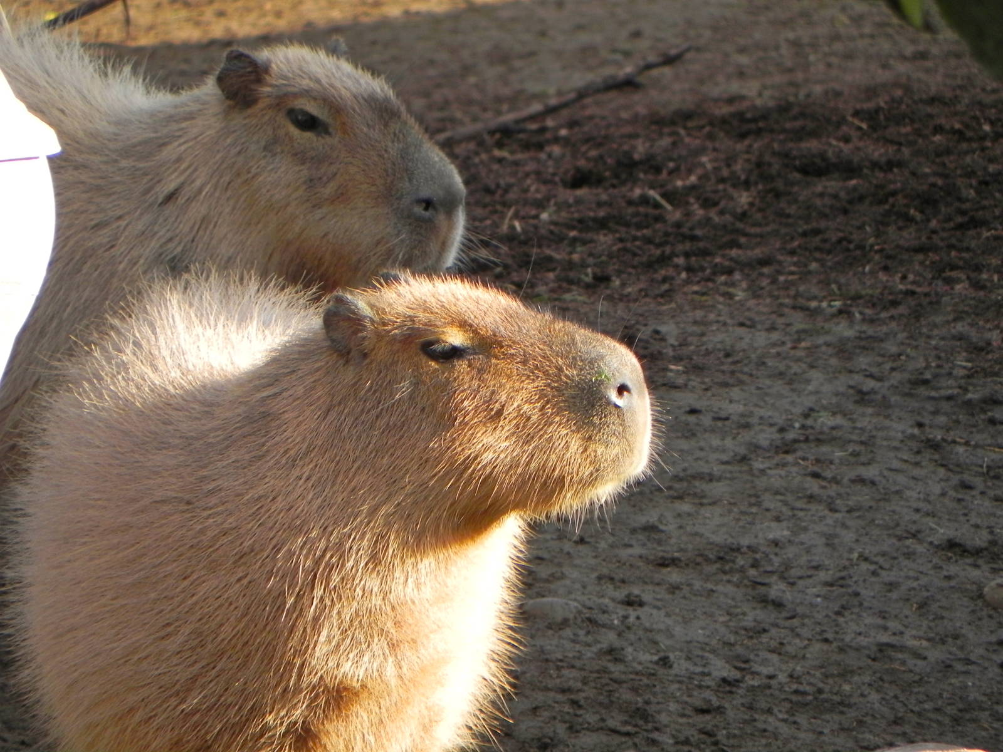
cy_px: 376
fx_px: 19645
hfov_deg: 2.9
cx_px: 502
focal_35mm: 678
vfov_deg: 2.2
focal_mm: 120
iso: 160
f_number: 5
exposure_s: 1/176
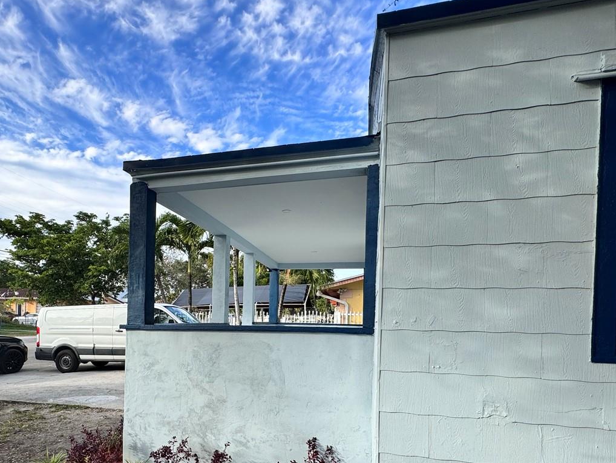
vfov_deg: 59.1
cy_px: 322
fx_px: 392
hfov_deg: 75.7
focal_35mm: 22
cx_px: 252
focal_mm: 2.22
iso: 40
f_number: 2.2
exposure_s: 1/646
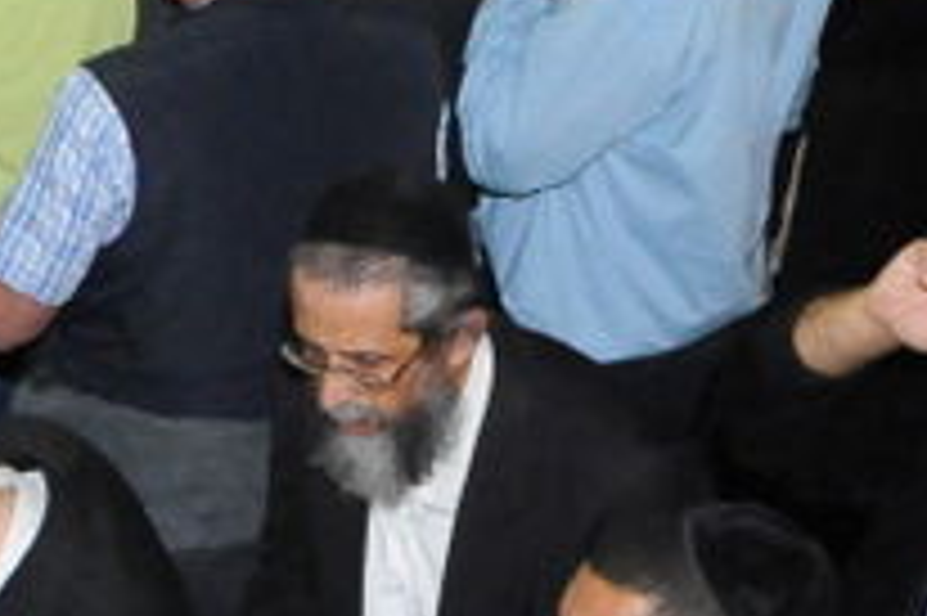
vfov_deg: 10.8
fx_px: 3254
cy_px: 562
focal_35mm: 126
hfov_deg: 15.3
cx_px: -324
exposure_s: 1/50
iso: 3200
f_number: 5
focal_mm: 17
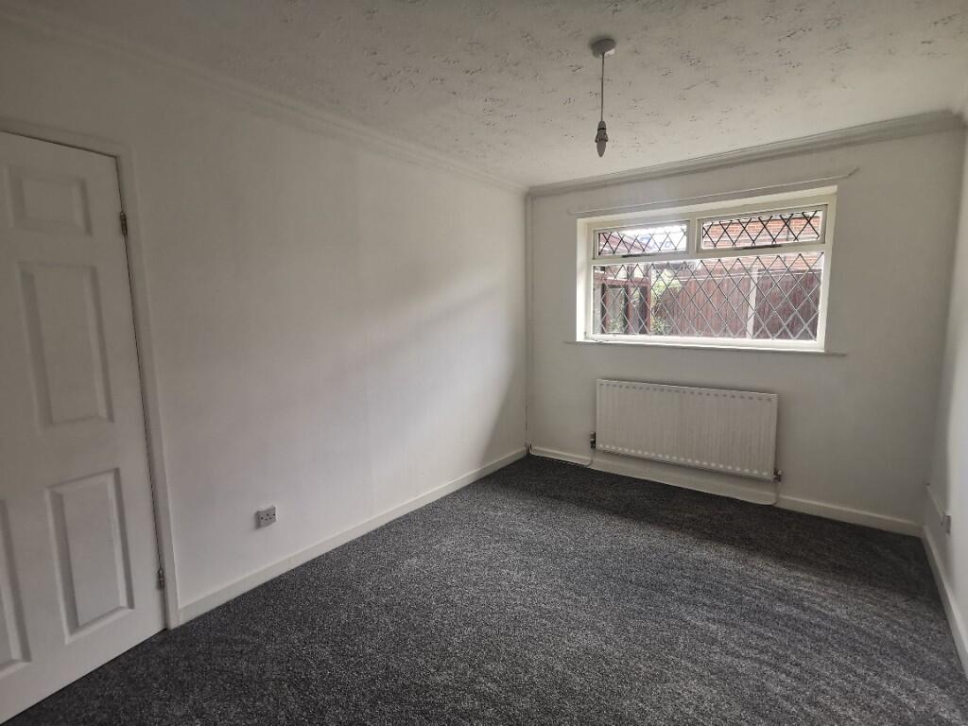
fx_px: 475
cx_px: 484
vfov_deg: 74.7
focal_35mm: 17
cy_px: 363
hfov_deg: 91.0
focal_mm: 2.26
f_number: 2.2
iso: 160
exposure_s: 1/100
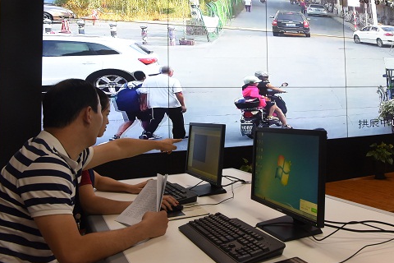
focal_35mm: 35
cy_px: 73
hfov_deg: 53.1
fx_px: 383
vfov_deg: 37.1
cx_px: 269
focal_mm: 24
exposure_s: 1/25
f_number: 14
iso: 1600
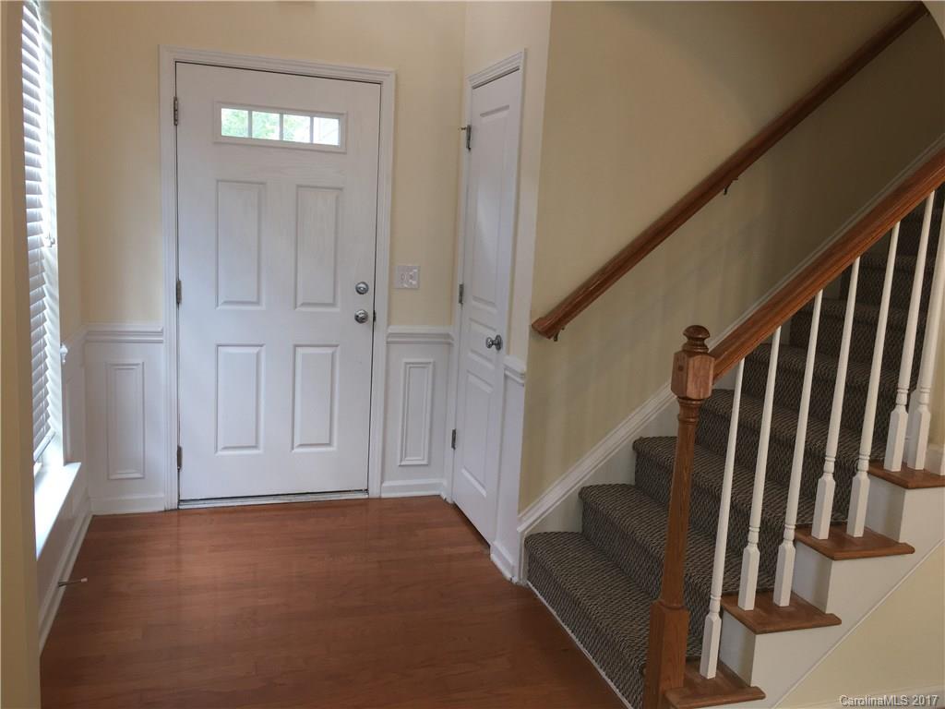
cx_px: 472
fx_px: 792
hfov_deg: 61.7
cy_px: 354
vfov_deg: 48.2
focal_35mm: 29
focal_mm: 4.15
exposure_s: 1/30
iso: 32
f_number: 2.2
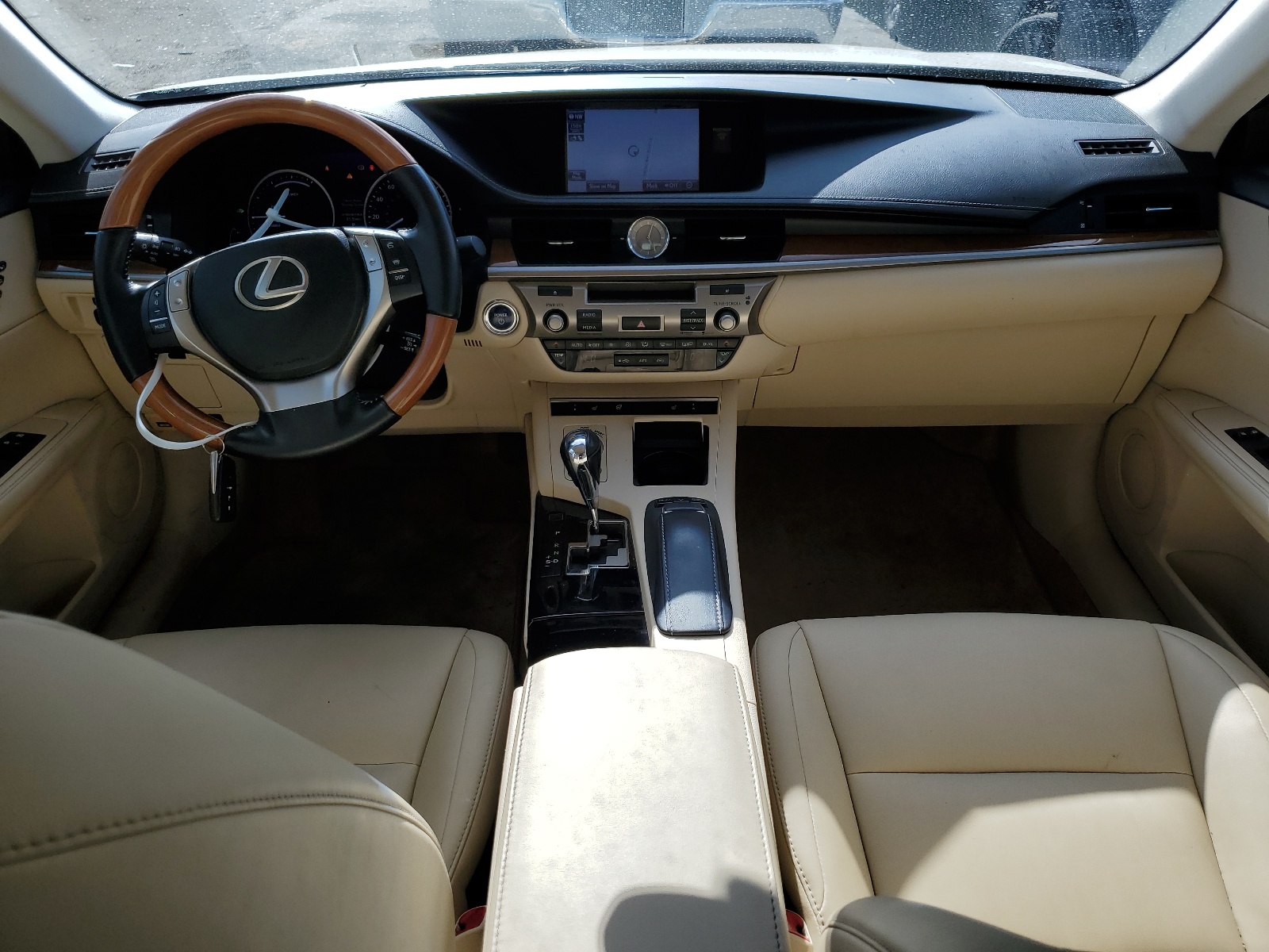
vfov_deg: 53.1
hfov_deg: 67.3
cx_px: 634
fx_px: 953
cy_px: 476
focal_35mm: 26
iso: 50
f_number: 1.5
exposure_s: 1/2000
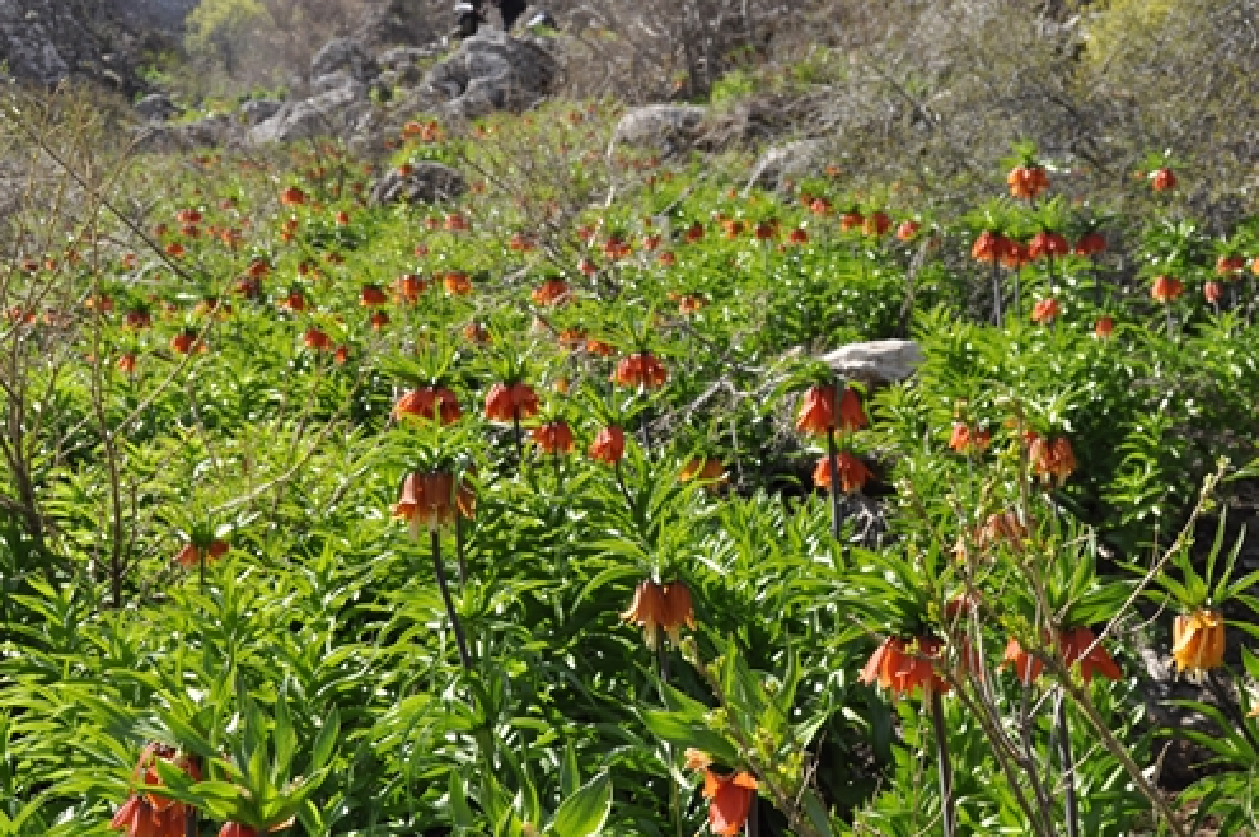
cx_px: 694
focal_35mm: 40
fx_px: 1397
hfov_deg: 48.4
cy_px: 467
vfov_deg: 33.3
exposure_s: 1/800
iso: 320
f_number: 7.1
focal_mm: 22
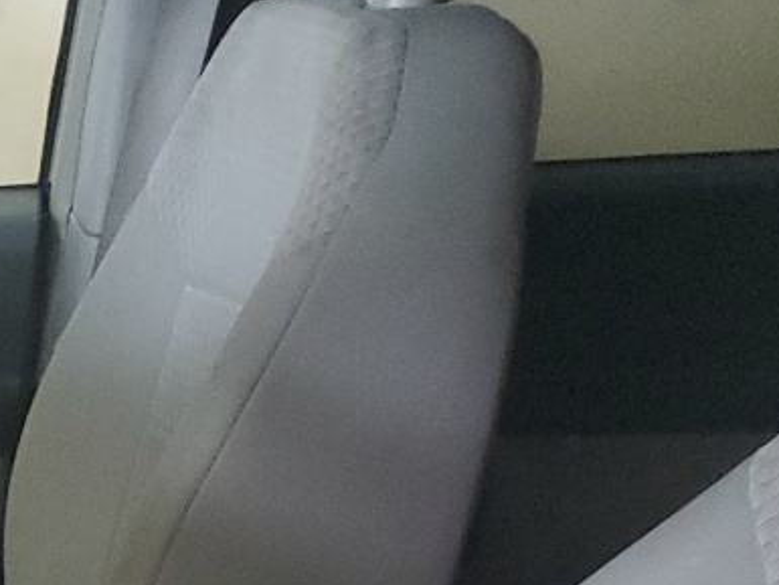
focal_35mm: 108
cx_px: -680
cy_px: 998
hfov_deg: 15.3
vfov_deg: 12.7
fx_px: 2431
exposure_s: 1/15
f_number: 1.5
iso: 317
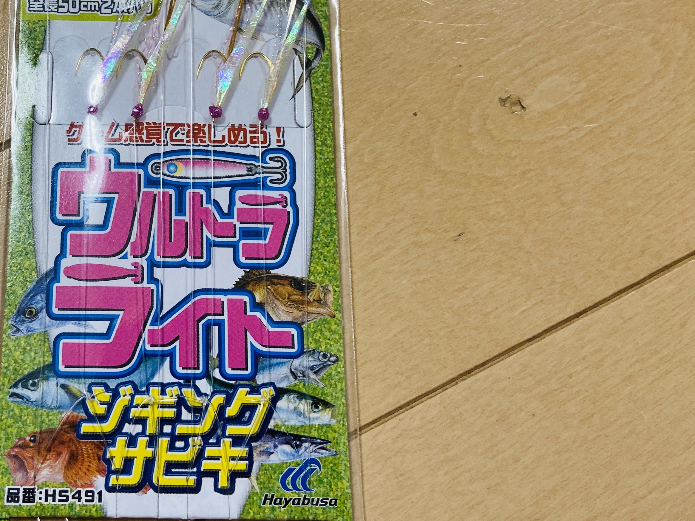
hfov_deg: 40.4
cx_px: 143
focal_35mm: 45
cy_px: 119
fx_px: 903
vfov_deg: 31.5
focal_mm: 4.25
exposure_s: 1/60
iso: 64
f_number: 1.8
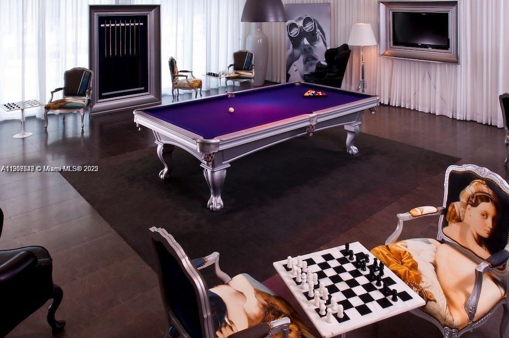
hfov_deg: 70.5
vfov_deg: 50.3
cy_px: 169
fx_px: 360
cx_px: 254
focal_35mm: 26
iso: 100
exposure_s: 1.6
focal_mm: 17
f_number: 20
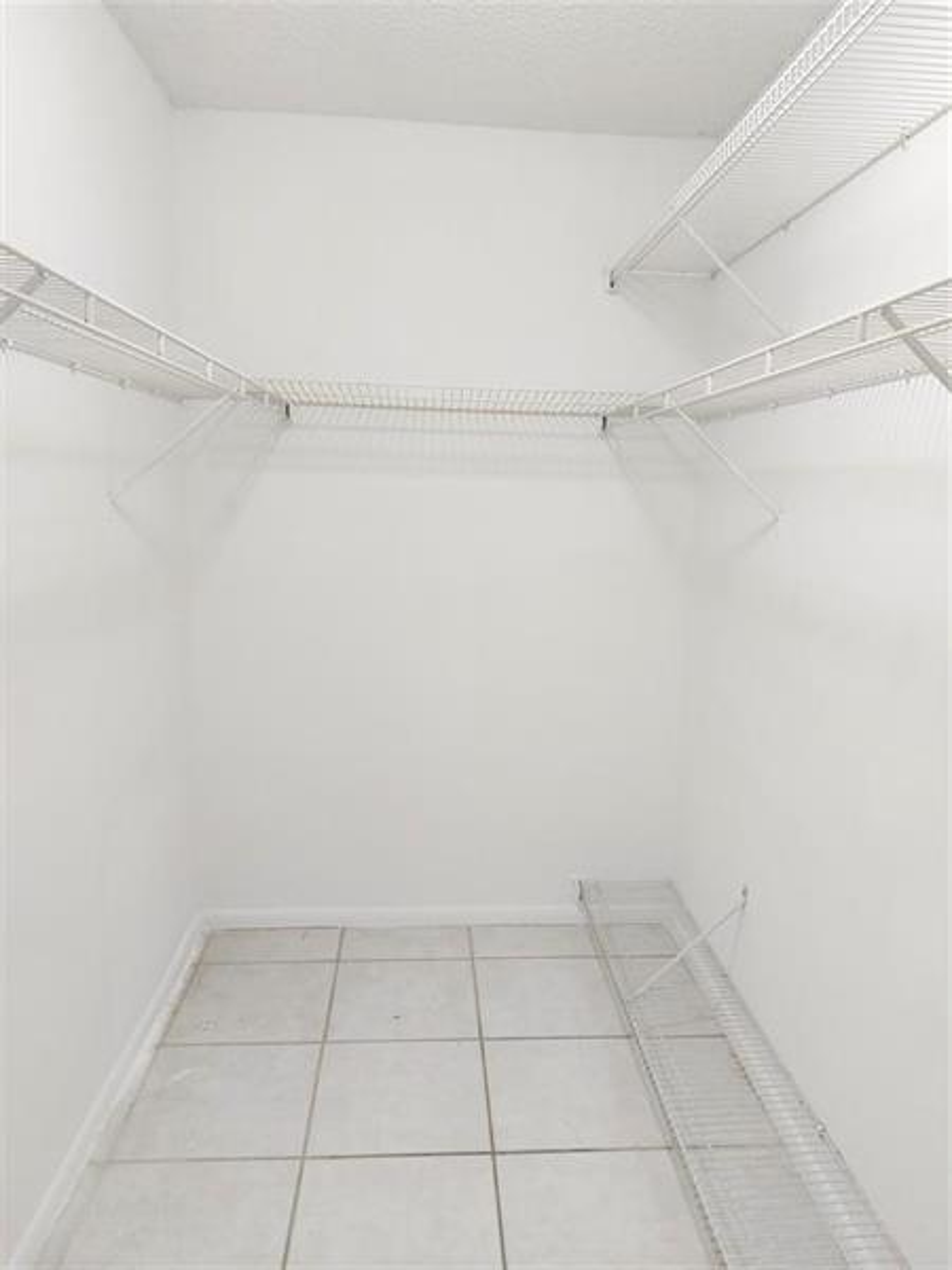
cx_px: 476
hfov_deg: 56.8
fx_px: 880
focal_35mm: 24
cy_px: 635
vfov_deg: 71.6
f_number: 1.8
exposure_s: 1/60
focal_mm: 5.23
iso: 400
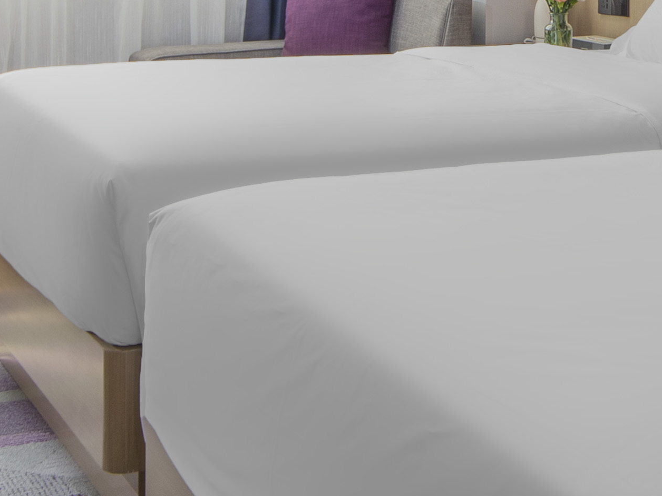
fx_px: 1511
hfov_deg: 24.2
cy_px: -72
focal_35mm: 79
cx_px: 566
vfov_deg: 17.9
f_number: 9
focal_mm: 14
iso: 320
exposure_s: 1/1.67
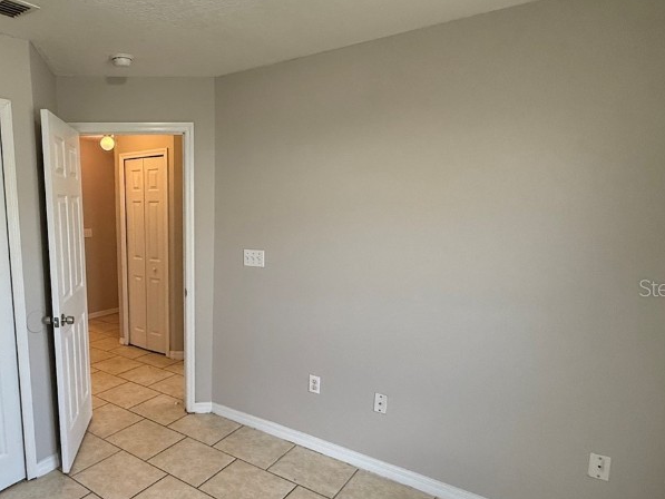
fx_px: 461
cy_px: 287
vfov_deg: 56.6
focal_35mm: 24
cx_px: 174
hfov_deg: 67.5
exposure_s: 1/120
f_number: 2.2
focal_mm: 2.22
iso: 250
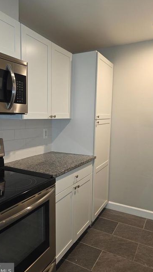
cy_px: 137
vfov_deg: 71.9
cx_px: 74
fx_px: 187
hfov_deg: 44.4
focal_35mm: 26
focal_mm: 6.3
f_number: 1.7
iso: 125
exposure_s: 1/40
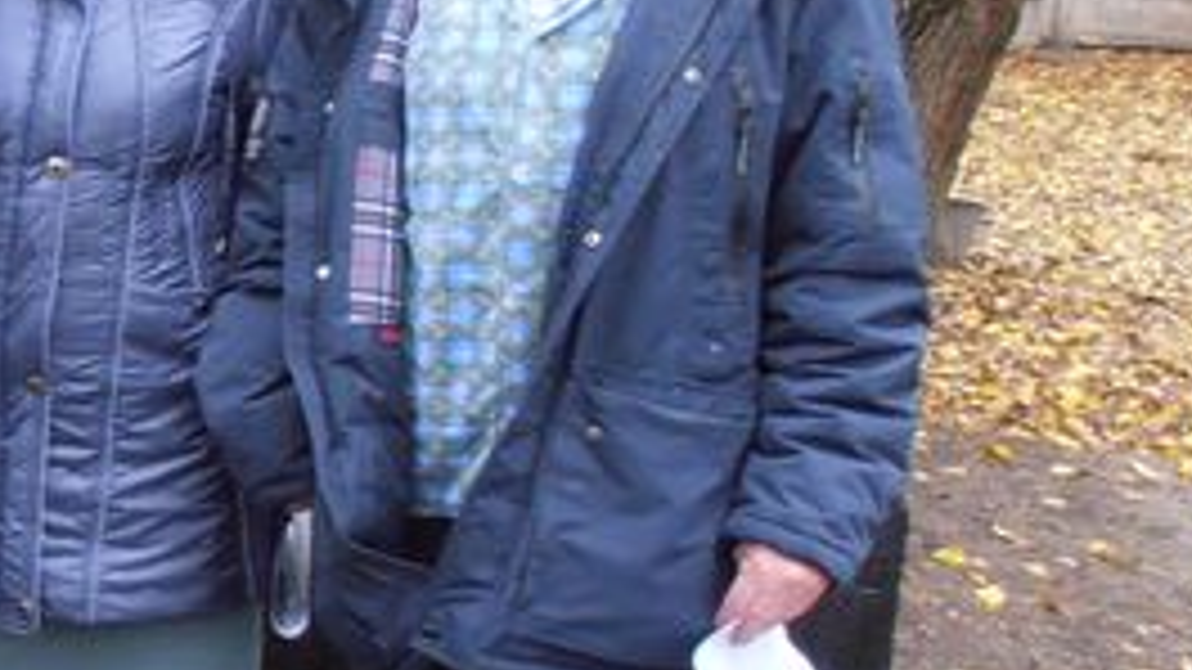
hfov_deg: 23.4
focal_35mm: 79
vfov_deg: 15.2
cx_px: -405
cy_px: 162
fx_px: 2497
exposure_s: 1/30
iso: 125
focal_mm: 4.2
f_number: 3
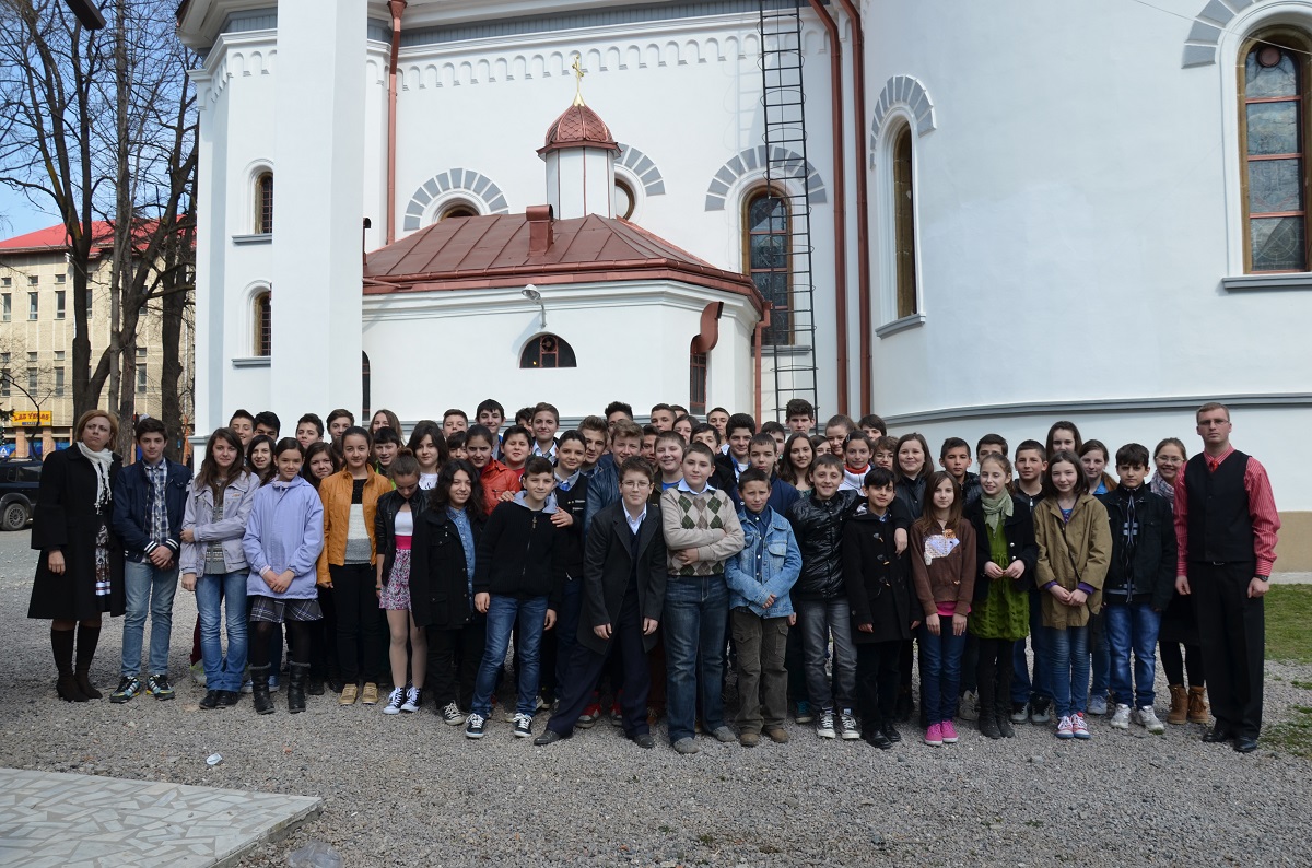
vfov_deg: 47.7
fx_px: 982
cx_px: 656
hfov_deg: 67.5
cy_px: 434
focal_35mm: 27
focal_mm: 18
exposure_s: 1/250
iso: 180
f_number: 8
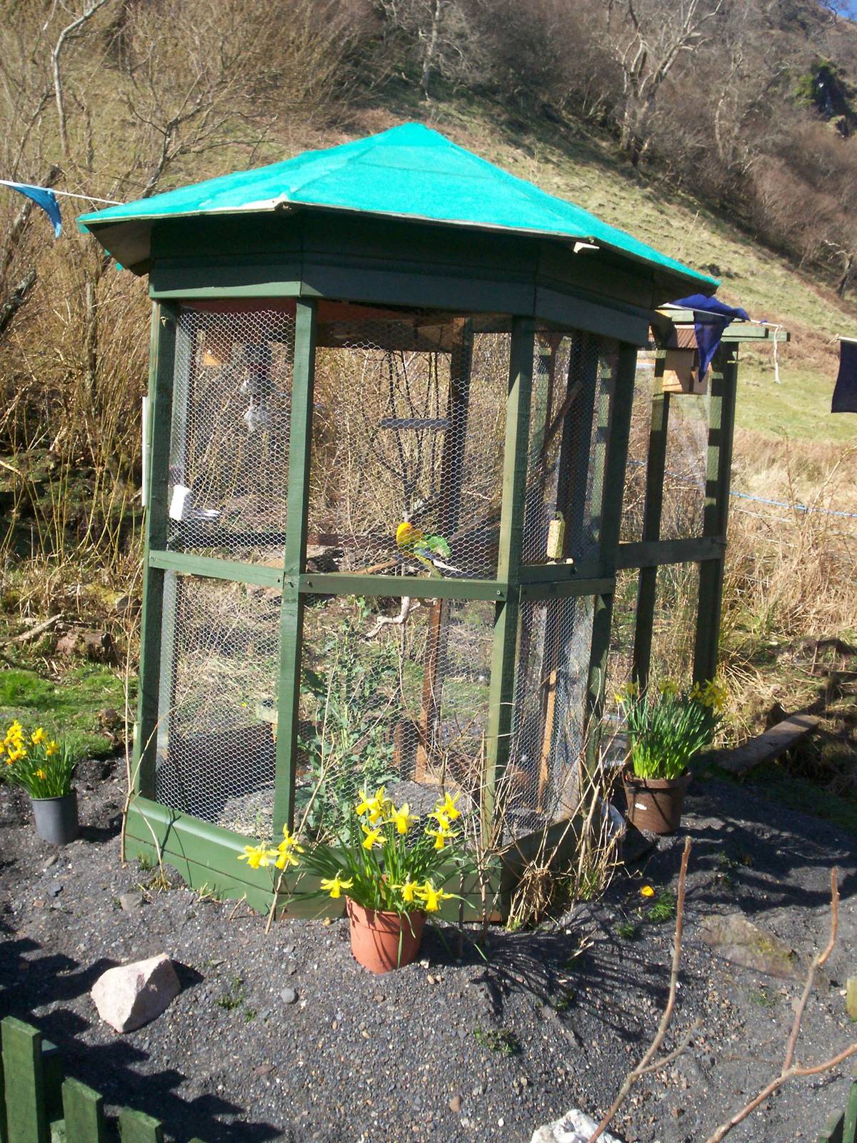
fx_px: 1188
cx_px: 428
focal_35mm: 36
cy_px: 572
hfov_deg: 39.7
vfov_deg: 51.4
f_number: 4.5
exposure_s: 1/322
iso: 100
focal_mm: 5.9
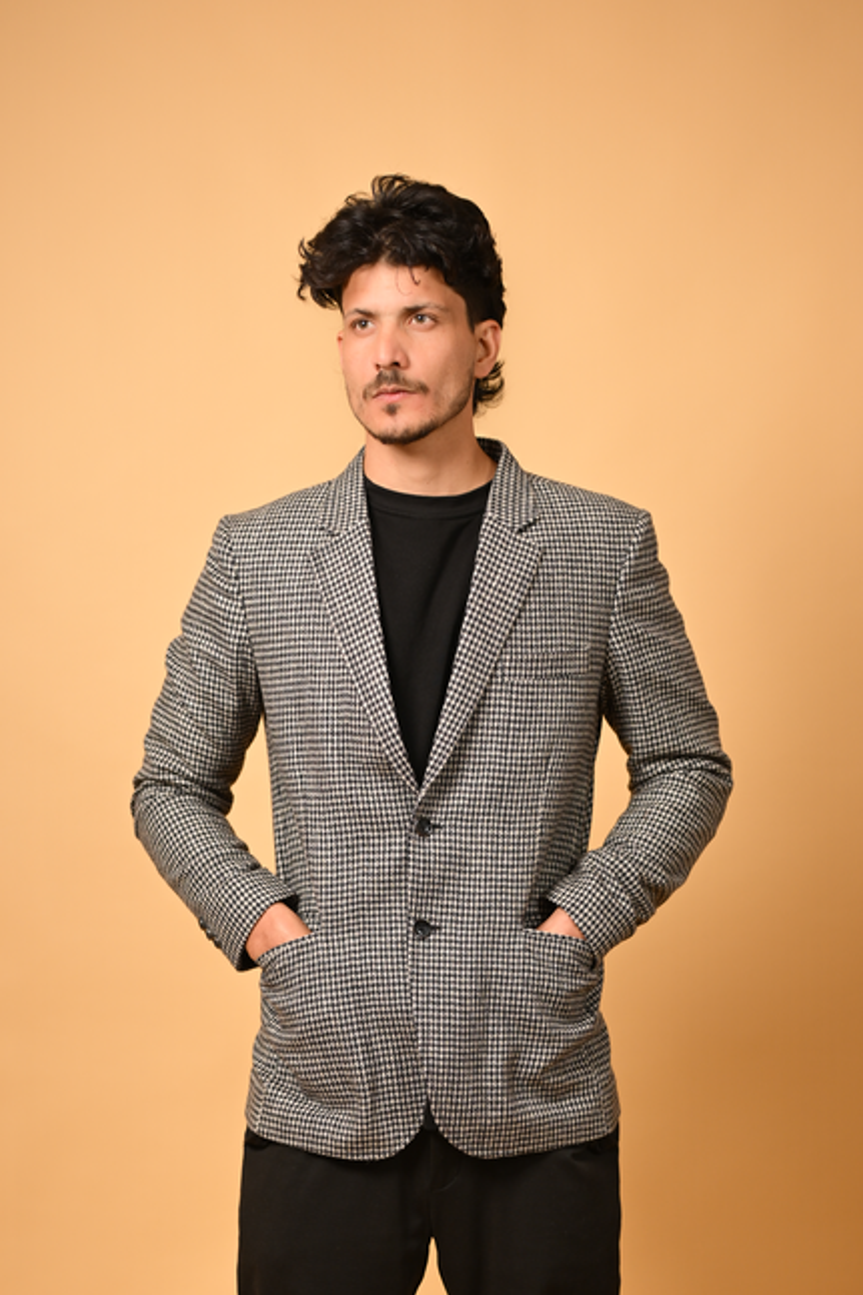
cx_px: 407
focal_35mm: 85
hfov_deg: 16.1
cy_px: 991
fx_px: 3058
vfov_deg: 23.6
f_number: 2.2
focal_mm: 50
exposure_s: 1/1250
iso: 250
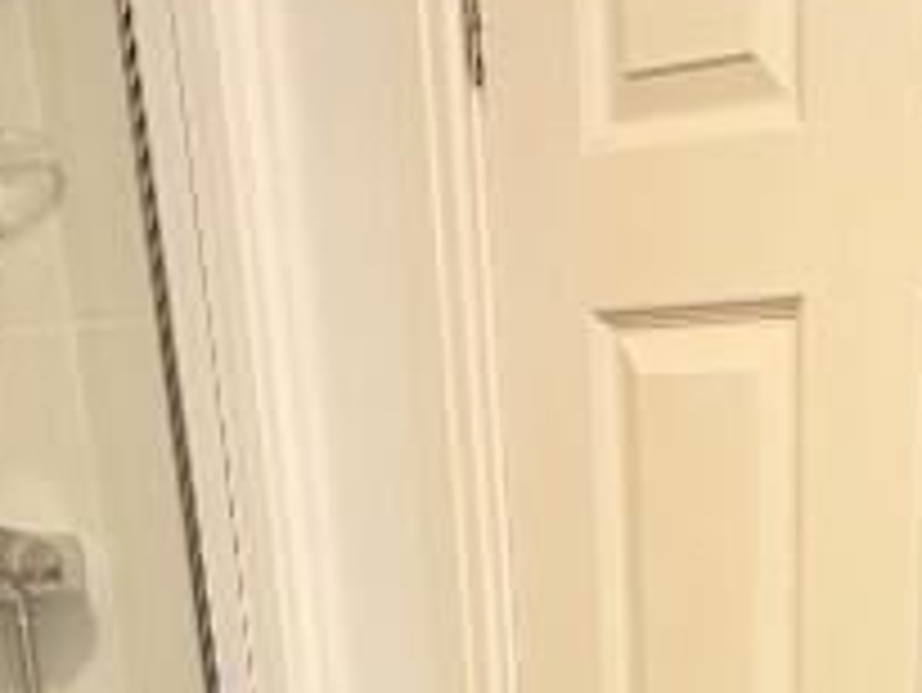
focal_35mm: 70
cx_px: 760
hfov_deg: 27.1
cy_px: 1454
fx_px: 1866
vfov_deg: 15.7
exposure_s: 1/50
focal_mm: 2.22
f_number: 2.2
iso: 250
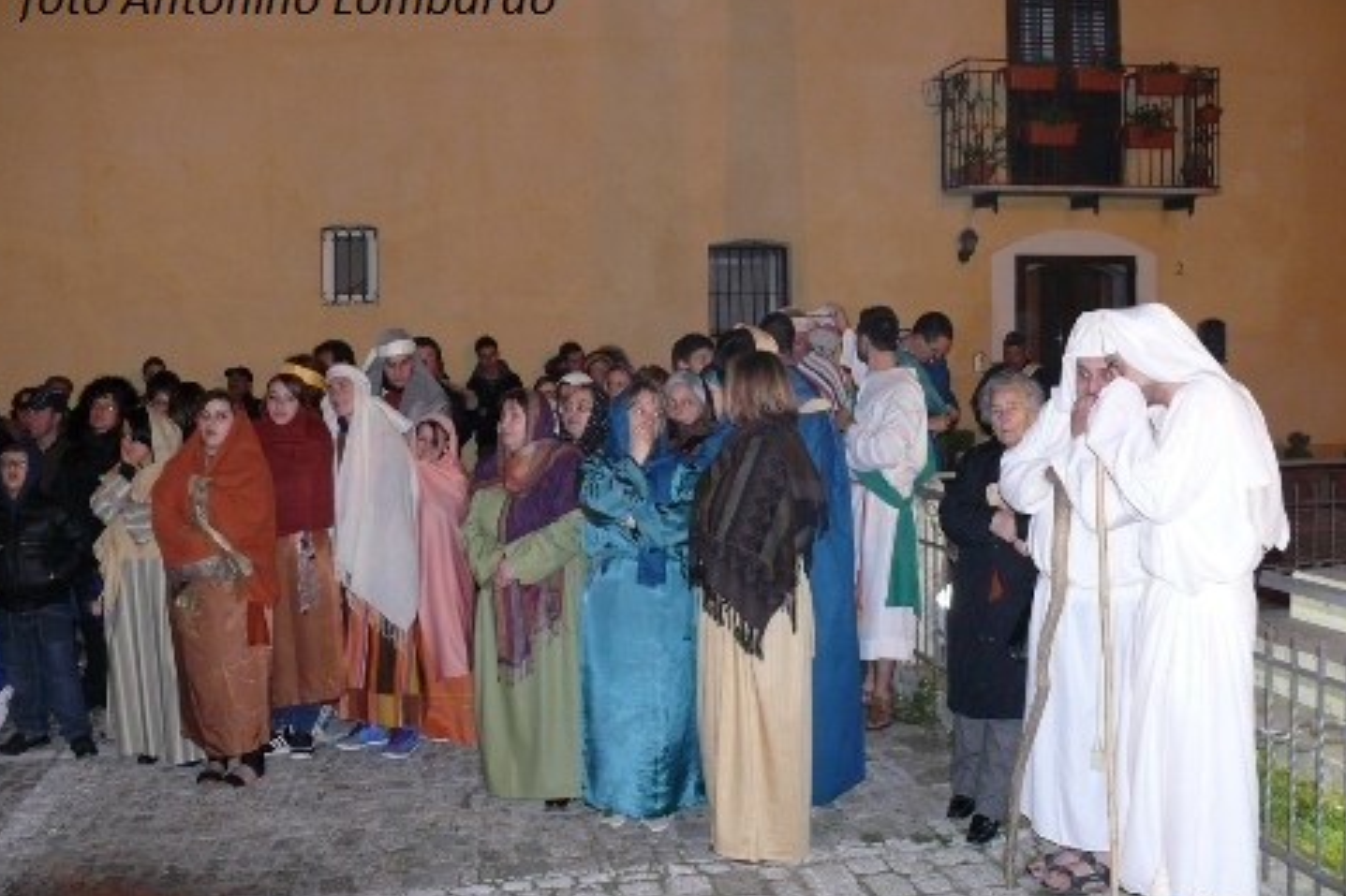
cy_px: 423
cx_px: 660
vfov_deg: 35.0
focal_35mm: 38
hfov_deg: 50.7
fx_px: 1420
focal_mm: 7.4
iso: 320
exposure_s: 1/30
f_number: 2.8
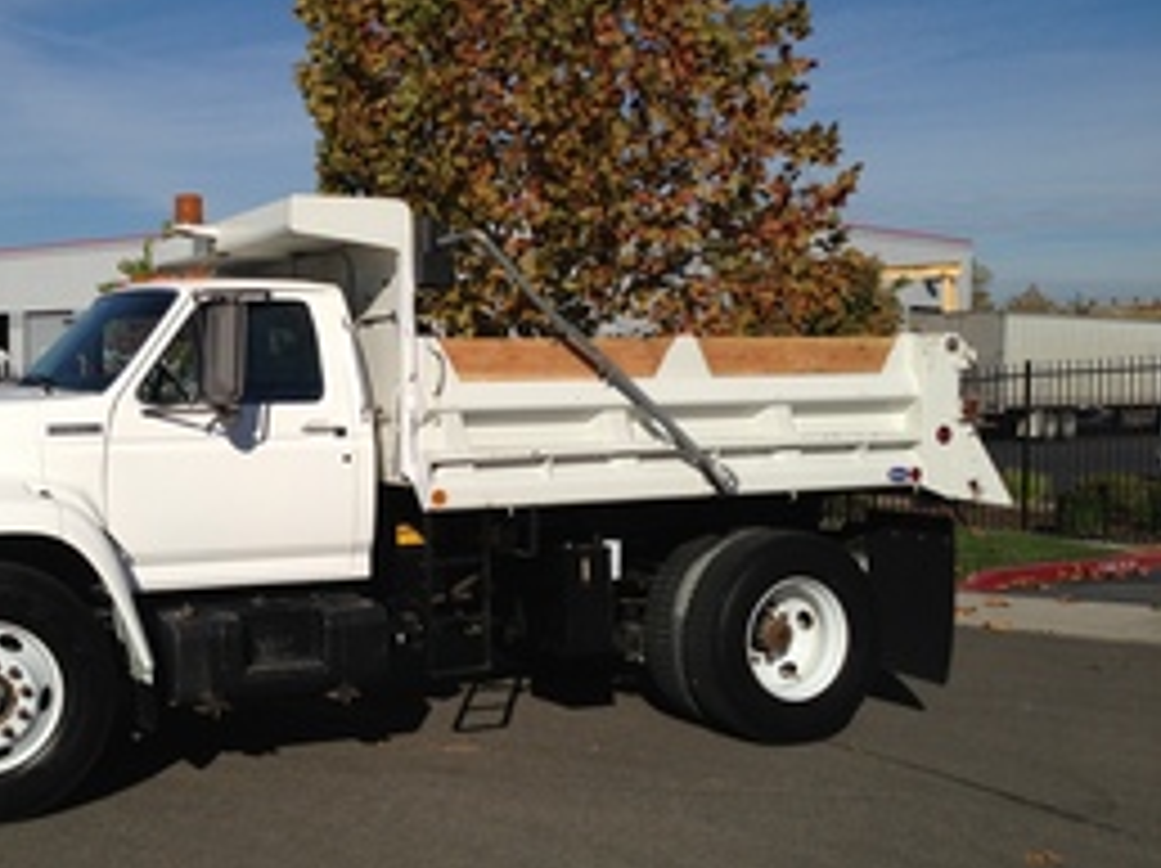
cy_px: 434
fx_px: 1575
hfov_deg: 39.7
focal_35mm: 47
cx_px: 340
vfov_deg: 30.8
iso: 50
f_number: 2.4
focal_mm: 4.13
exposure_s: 1/3876
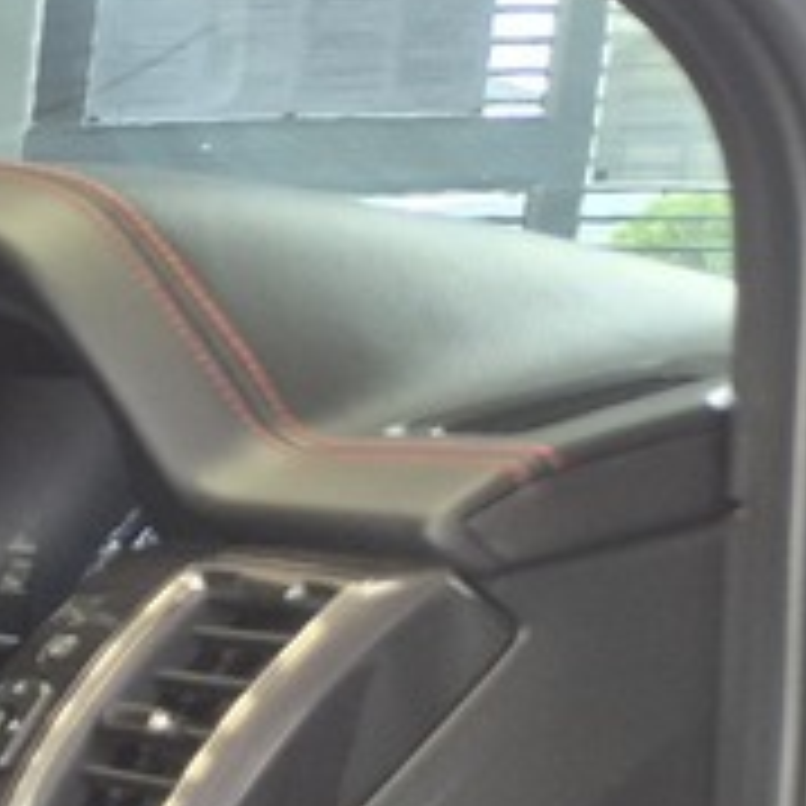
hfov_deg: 11.2
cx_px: -1391
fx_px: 3056
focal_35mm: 116
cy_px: 1229
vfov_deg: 14.0
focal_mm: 5.4
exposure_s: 1/100
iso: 250
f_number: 1.8
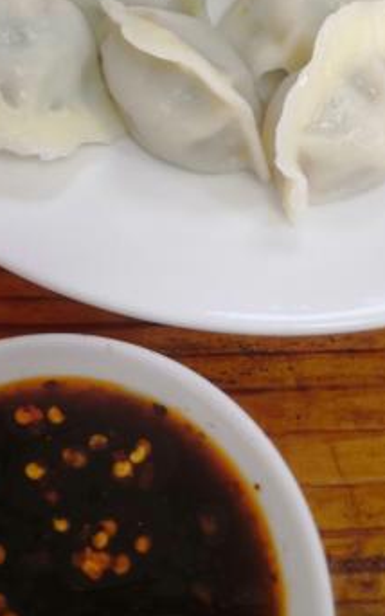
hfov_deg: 25.8
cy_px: 150
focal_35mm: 50
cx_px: 210
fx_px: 839
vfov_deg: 39.2
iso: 125
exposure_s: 1/50
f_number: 1.8
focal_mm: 3.95
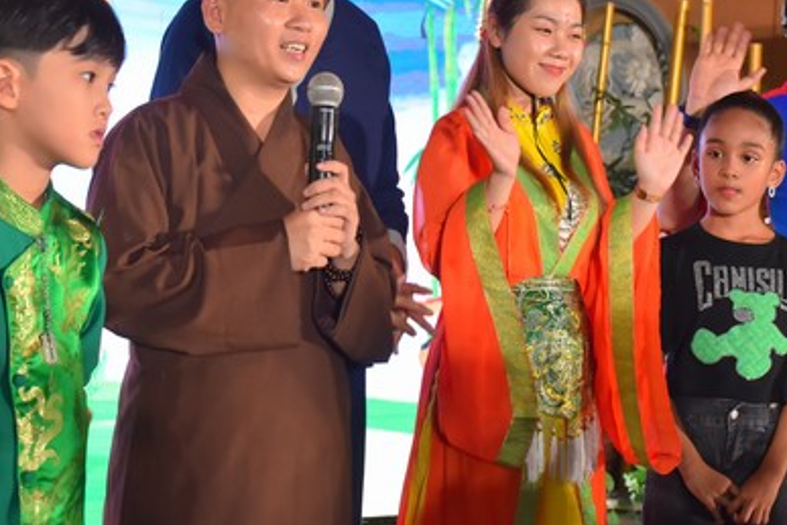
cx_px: 525
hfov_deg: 24.1
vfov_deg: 16.2
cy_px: 139
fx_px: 1836
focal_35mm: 84
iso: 2000
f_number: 6.3
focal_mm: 50
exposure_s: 1/160
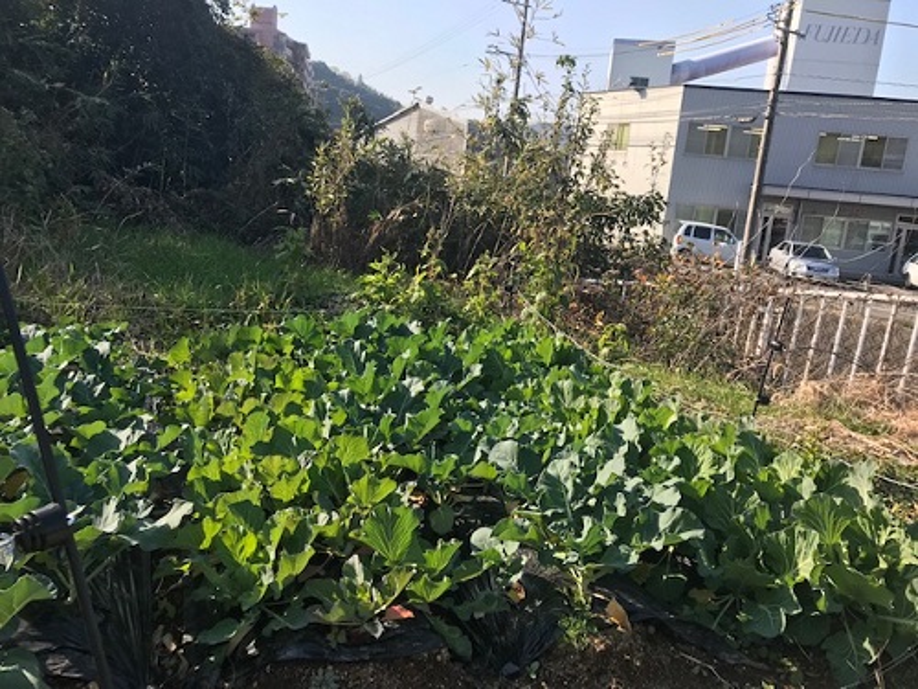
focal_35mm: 28
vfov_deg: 49.7
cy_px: 344
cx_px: 459
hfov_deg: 63.4
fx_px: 743
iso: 20
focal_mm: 3.99
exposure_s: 1/997
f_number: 1.8
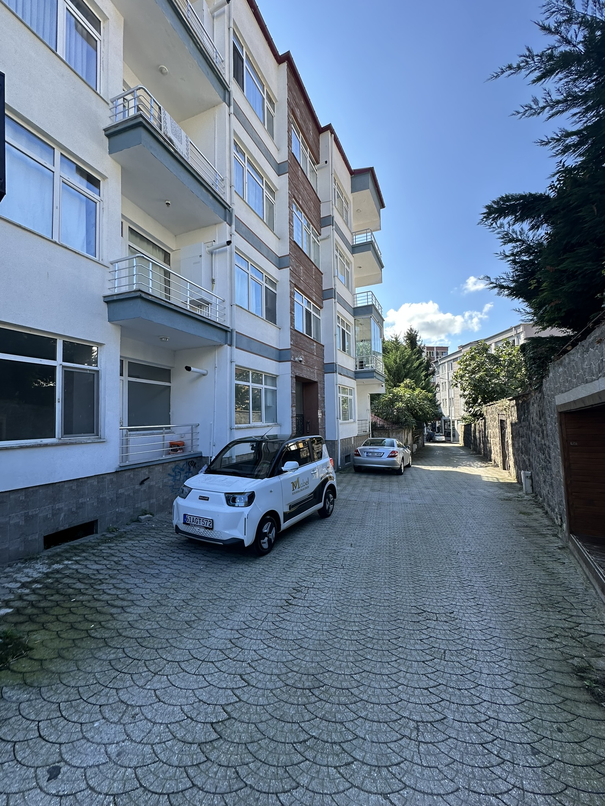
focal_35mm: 14
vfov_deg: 102.1
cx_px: 302
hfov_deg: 85.7
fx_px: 326
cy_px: 403
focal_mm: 2.22
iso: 40
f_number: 2.2
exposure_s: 1/450
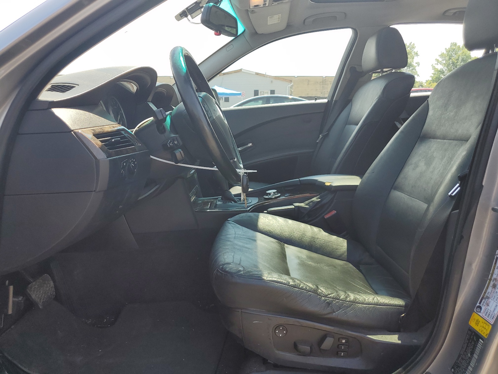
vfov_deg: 53.1
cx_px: 249
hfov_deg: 67.3
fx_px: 374
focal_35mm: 26
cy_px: 187
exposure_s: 1/769
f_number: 1.5
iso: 50
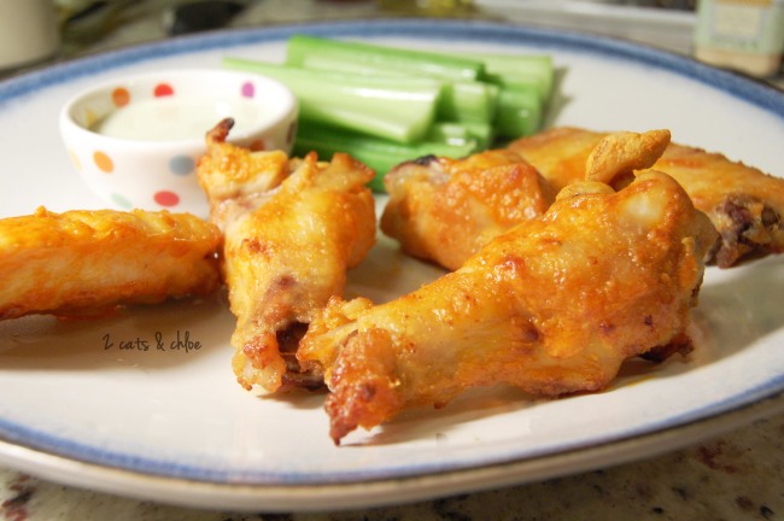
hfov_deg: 49.6
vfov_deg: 34.1
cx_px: 392
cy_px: 260
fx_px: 848
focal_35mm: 39
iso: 800
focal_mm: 26
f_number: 7.1
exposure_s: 1/25
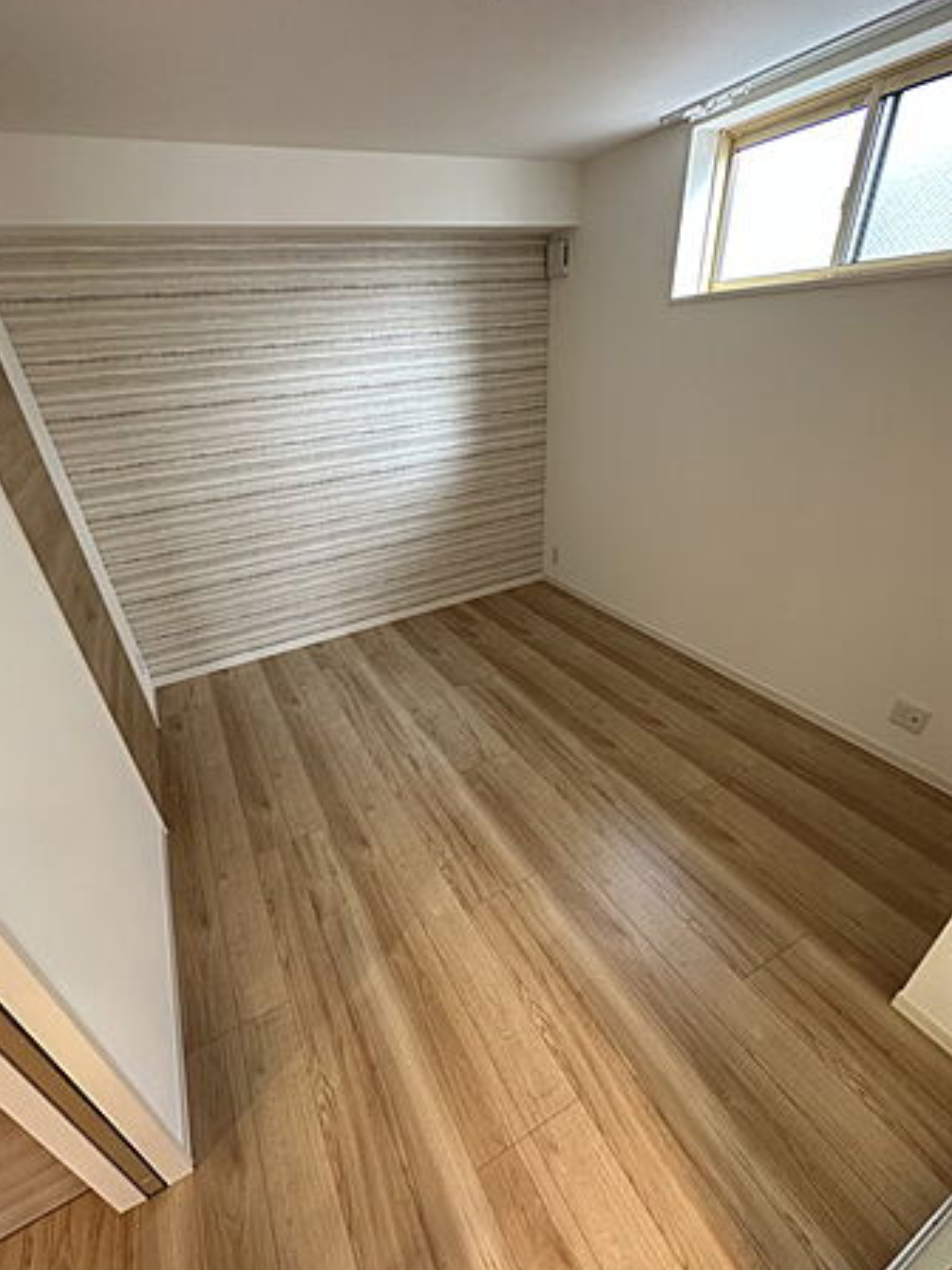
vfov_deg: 98.1
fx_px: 550
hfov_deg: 81.6
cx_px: 445
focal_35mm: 15
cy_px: 663
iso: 125
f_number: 2.2
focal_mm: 2.22
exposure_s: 1/99
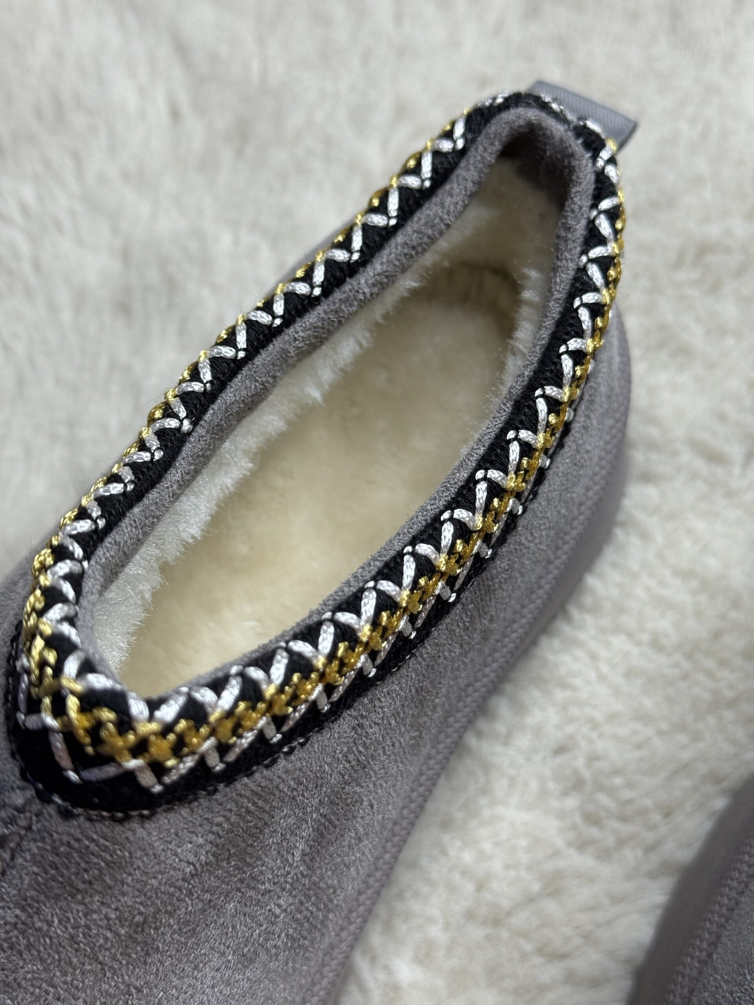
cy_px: 502
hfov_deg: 30.3
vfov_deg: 39.7
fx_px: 1394
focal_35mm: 48
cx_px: 377
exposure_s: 1/100
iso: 64
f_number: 1.78
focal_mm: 6.76
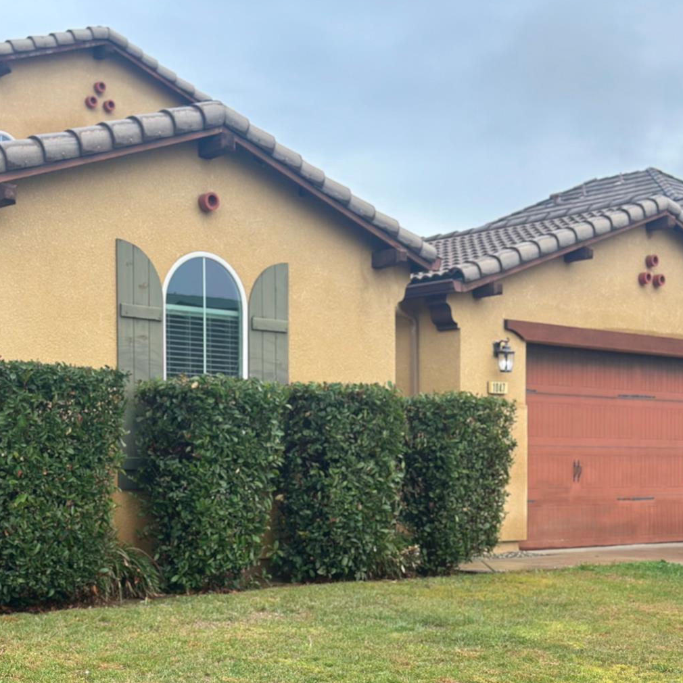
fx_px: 1406
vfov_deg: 27.0
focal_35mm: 63
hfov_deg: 27.3
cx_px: 323
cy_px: 498
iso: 80
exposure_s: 1/880
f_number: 1.78
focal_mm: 6.86
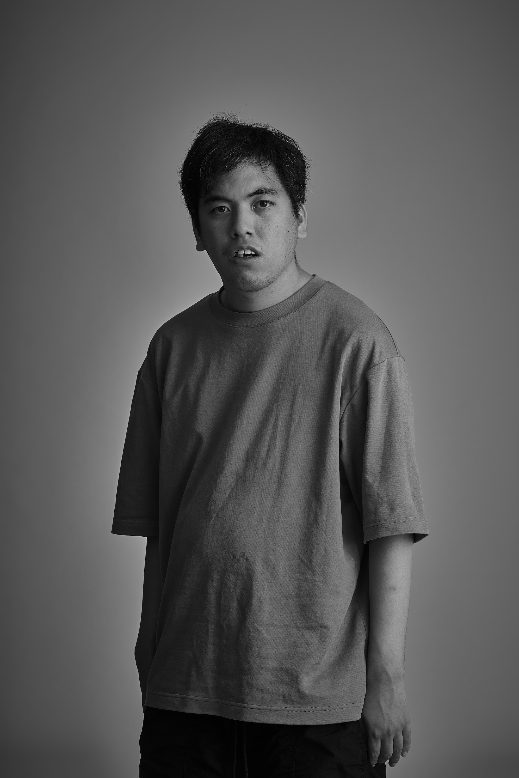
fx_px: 2270
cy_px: 389
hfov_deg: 13.0
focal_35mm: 105
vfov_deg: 19.5
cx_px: 260
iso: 64
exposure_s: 1/160
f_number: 10
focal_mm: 105
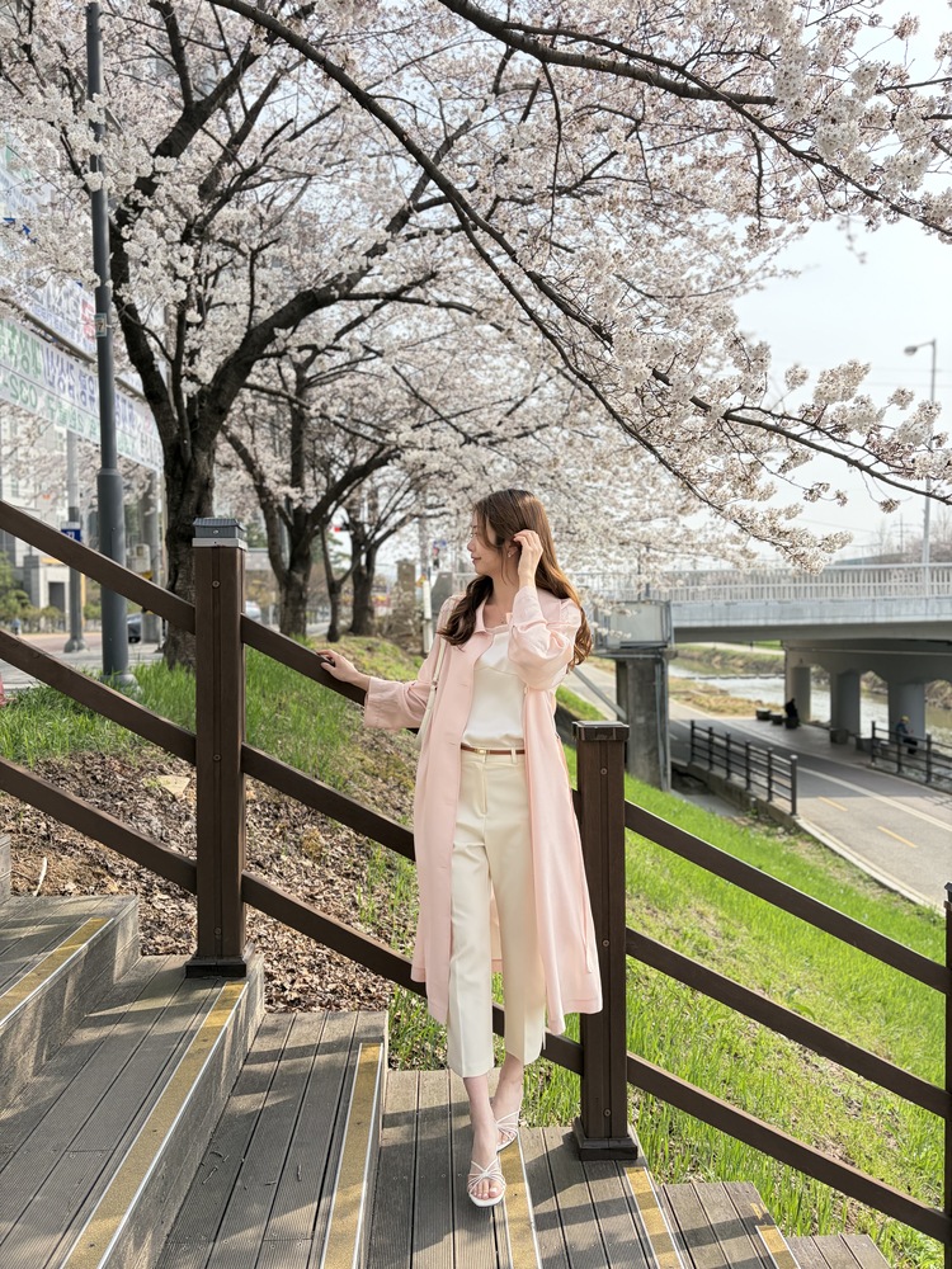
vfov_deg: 67.3
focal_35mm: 26
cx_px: 476
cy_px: 634
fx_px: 953
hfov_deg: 53.1
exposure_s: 1/3125
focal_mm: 5.96
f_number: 1.6
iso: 64
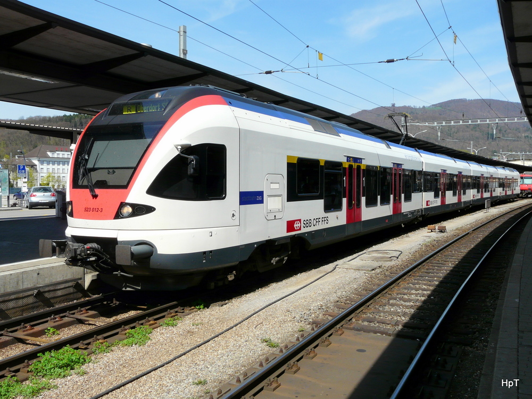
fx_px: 553
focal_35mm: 36
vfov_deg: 39.7
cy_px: 200
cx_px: 266
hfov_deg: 51.4
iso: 100
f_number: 5.6
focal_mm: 5.9
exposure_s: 1/400
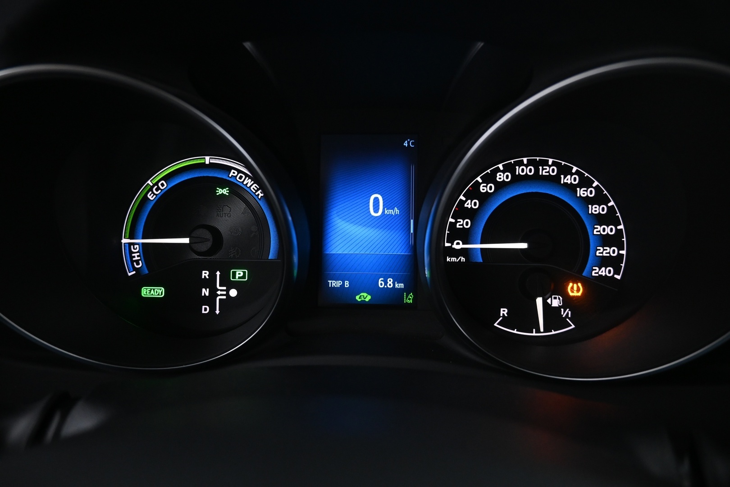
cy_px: 244
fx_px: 487
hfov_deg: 73.7
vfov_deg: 53.1
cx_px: 365
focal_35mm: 24
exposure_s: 1/25
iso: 1600
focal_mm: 16
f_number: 3.5
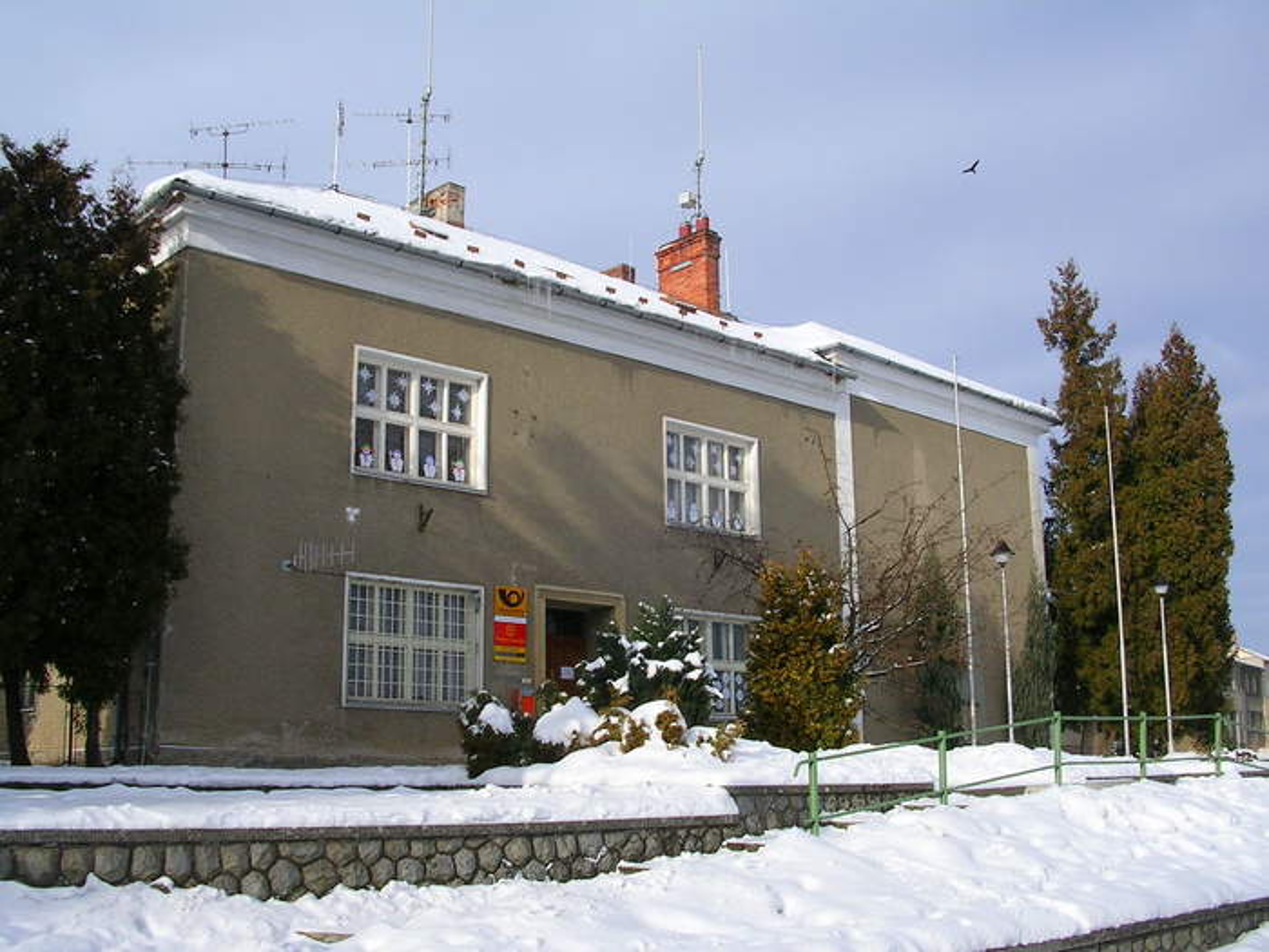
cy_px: 476
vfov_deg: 37.7
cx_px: 634
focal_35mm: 38
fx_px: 1393
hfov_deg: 49.0
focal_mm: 5.8
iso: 50
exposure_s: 1/430
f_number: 5.6
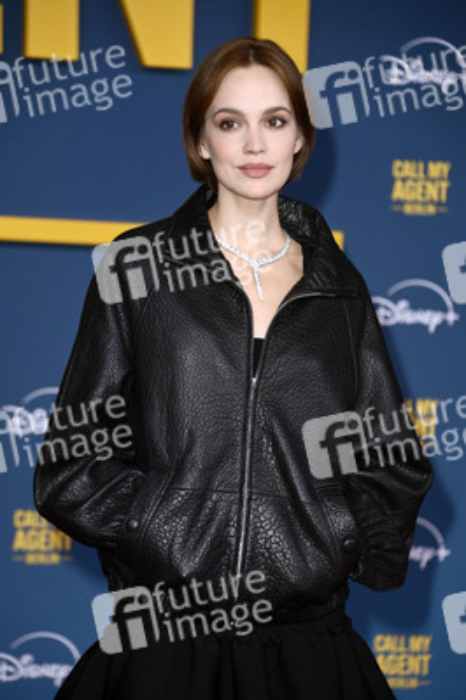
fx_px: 2917
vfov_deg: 13.7
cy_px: 350
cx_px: 233
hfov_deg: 9.1
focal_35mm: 150
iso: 800
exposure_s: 1/200
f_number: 5.6
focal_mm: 150
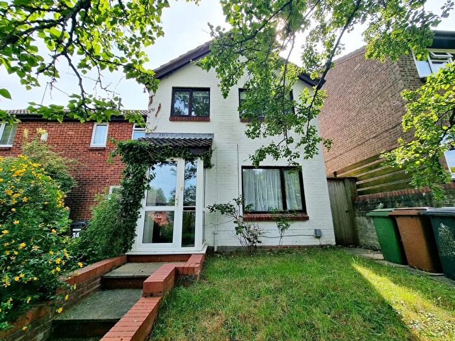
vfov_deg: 89.9
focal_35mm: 13
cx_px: 228
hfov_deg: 106.2
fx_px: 171
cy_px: 170
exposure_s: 1/1084
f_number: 2.2
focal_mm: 2.2
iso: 50
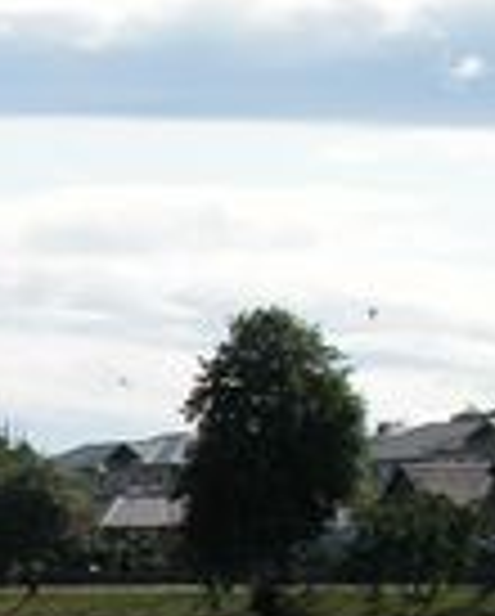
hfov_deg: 5.7
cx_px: -482
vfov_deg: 7.2
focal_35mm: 265
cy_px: 877
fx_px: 4842
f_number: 7.2
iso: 100
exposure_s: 1/400
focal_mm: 15.7
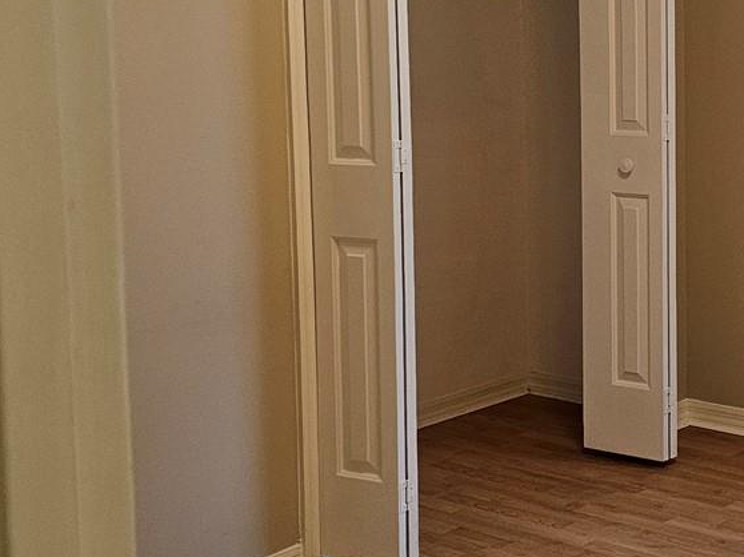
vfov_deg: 22.1
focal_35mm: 66
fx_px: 1418
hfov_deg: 27.9
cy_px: 171
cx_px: 723
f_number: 1.7
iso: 400
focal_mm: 6.3
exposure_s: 1/120
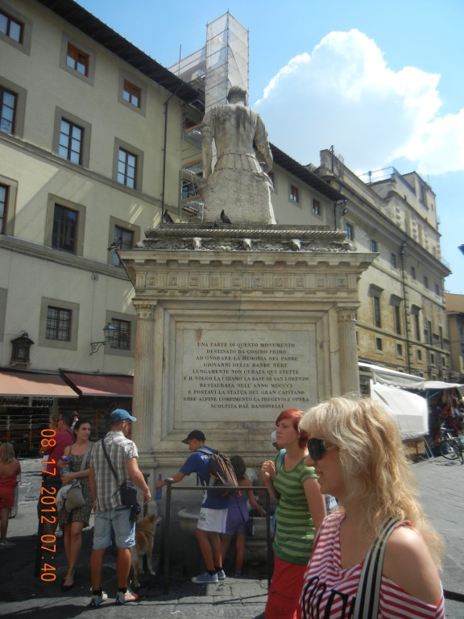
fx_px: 536
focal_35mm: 30
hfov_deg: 46.8
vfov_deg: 60.0
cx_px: 232
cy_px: 310
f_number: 7
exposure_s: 1/375
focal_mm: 5.4
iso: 160
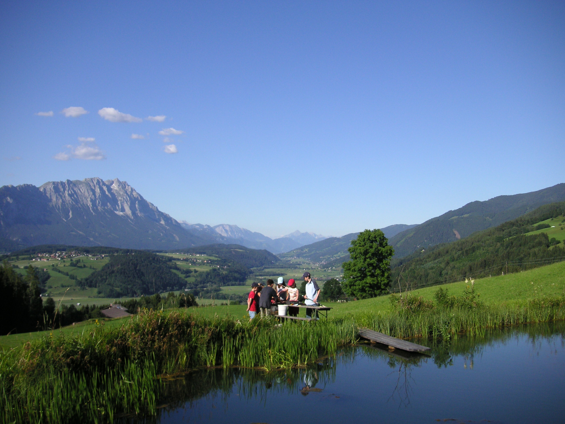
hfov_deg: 50.1
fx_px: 604
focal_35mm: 37
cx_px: 282
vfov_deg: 38.7
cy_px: 212
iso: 50
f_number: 6.7
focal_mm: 6.1
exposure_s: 1/180
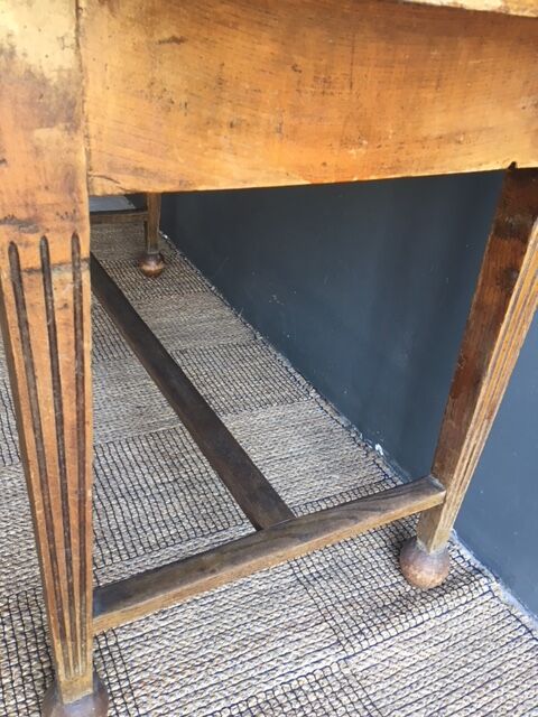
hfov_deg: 48.2
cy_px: 358
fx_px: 601
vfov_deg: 61.7
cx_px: 269
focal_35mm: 29
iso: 64
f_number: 2.2
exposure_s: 1/33
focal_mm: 4.15
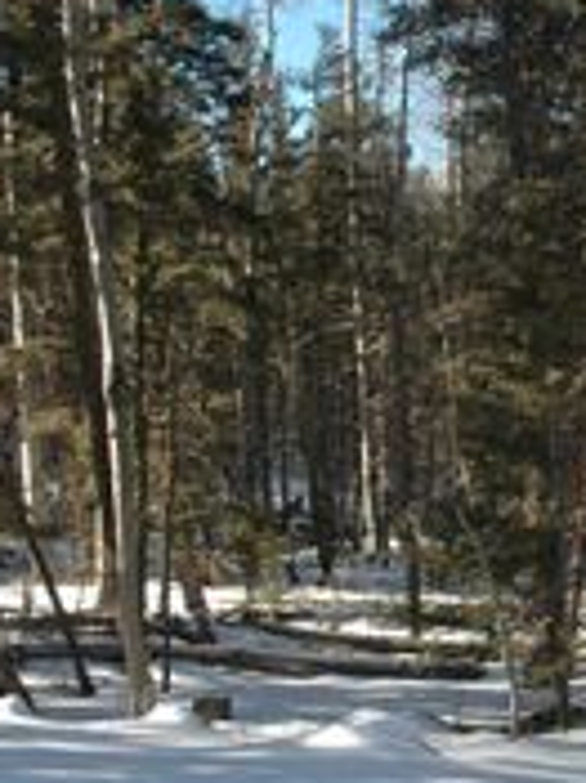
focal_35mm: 74
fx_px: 1672
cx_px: 577
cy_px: 416
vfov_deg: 26.3
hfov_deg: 19.3
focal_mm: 18
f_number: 7.1
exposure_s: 1/200
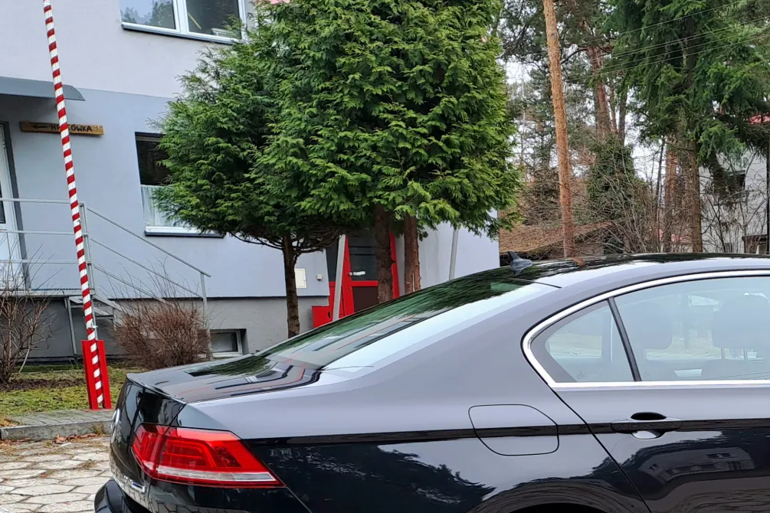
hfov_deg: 38.2
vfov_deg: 26.4
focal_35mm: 49
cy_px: 482
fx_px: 1048
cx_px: 657
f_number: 1.8
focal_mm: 4.65
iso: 32
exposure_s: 1/100
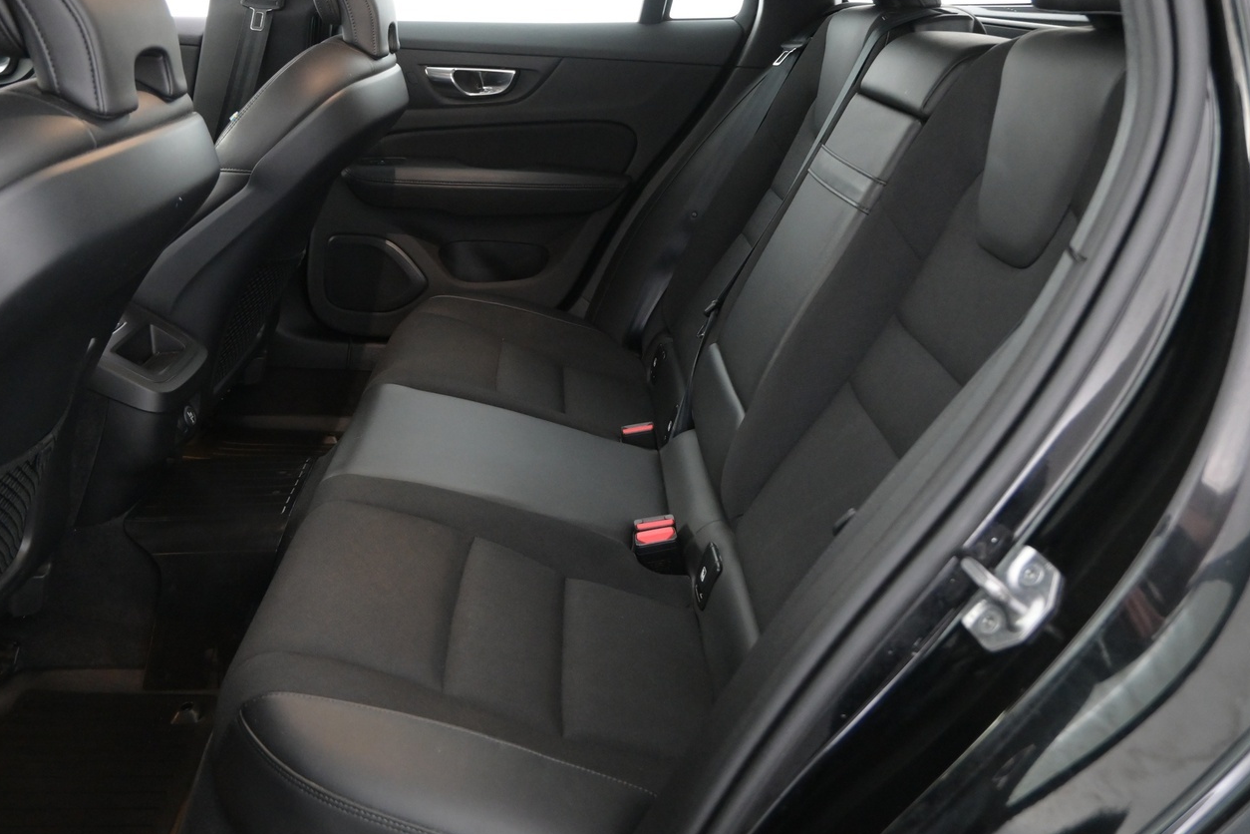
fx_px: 1076
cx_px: 587
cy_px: 308
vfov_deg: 42.0
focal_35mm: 31
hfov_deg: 60.2
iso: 2500
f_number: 3.5
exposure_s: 1/25
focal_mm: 16
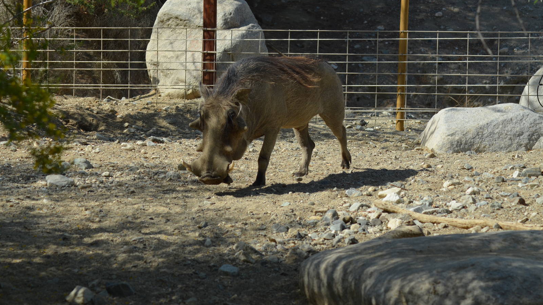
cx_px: 271
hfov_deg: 11.4
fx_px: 2721
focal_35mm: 189
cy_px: 135
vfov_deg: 6.4
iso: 200
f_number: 7.1
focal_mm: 120
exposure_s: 1/800
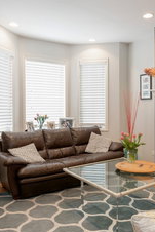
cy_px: 107
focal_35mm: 34
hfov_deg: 38.7
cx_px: 96
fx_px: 219
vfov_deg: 55.7
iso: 100
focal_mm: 16
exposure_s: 1
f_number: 9
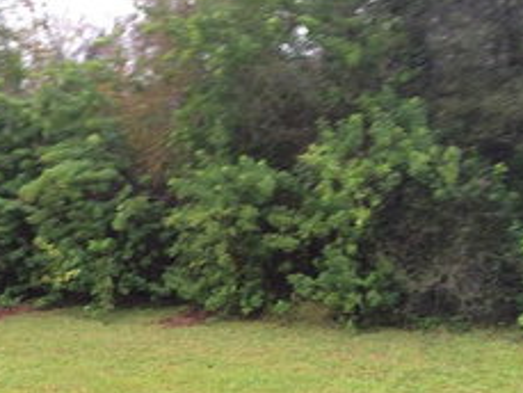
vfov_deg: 26.9
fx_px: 816
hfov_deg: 35.1
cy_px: 256
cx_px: 163
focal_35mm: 54
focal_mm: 4.15
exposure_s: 1/60
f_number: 2.2
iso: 32
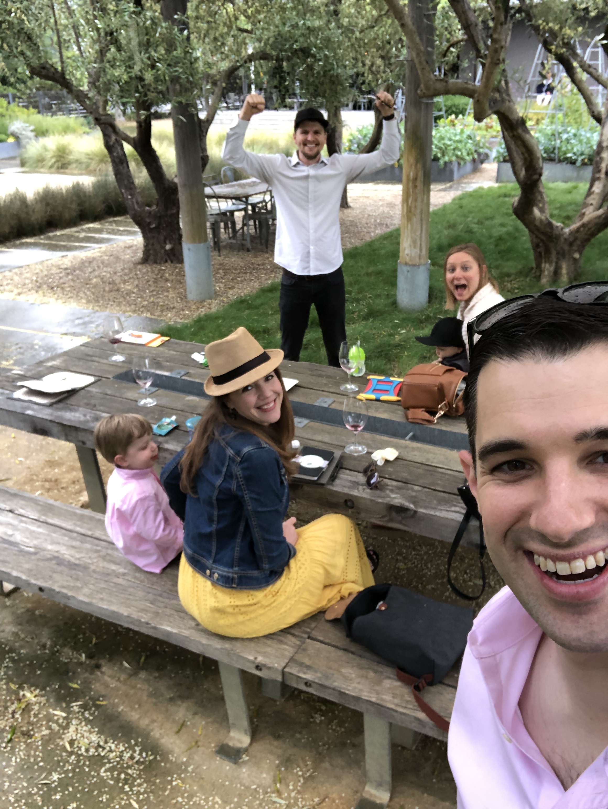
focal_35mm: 32
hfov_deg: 44.2
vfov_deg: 56.8
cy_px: 404
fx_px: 749
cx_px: 304
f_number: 2.2
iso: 80
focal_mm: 2.87
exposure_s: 1/120
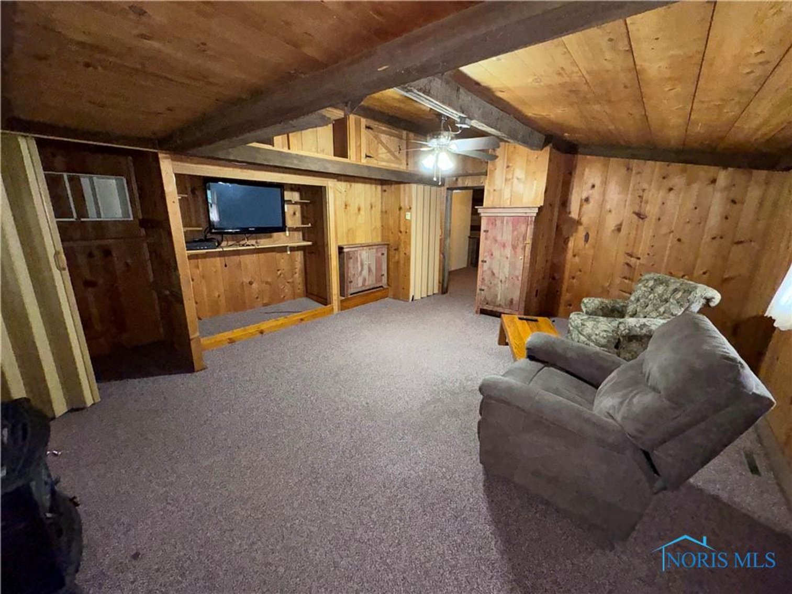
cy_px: 297
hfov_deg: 102.1
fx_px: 320
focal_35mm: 14
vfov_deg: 85.7
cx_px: 396
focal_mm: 2.22
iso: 400
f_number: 2.2
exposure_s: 1/60
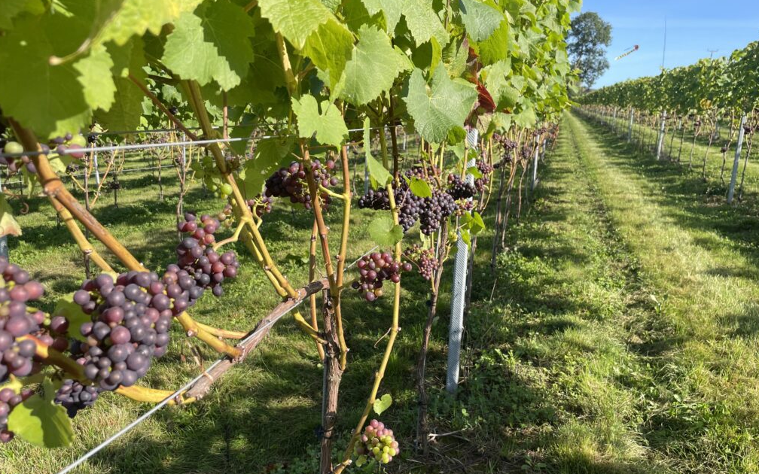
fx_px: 579
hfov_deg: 66.5
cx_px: 378
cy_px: 268
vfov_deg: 44.4
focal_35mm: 28
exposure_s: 1/1319
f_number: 1.6
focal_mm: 4.2
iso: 32
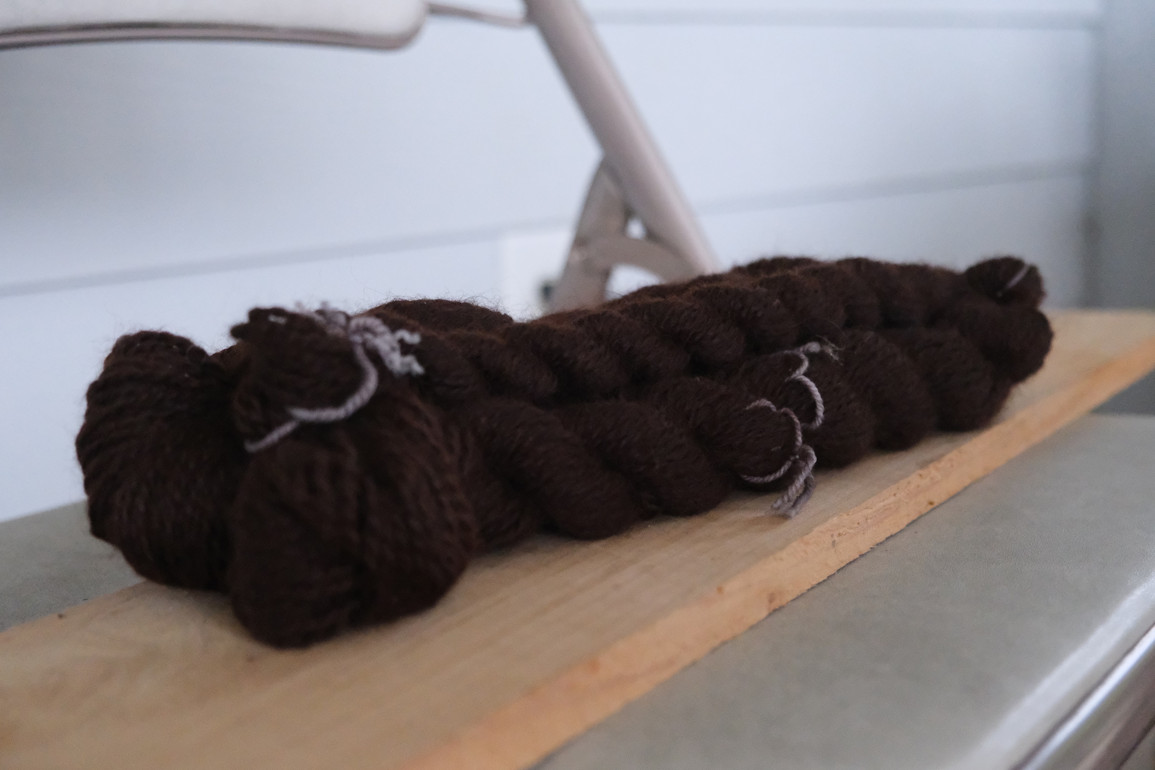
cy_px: 392
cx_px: 568
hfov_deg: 41.1
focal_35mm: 48
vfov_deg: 28.1
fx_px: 1540
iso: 12800
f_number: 3.6
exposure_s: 1/420
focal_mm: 31.5
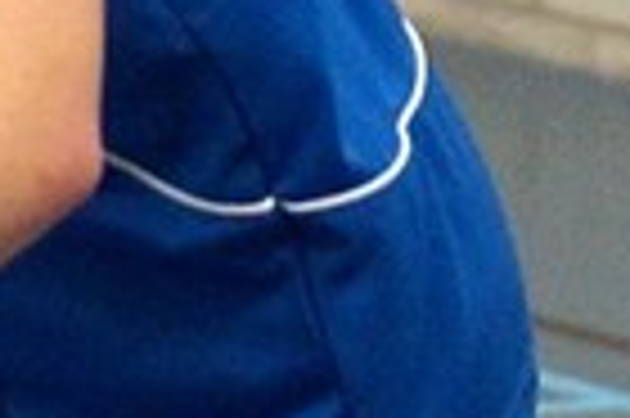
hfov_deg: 4.2
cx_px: -418
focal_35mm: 494
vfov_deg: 2.7
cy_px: -939
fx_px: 8629
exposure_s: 1/320
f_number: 2.8
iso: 1250
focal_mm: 45
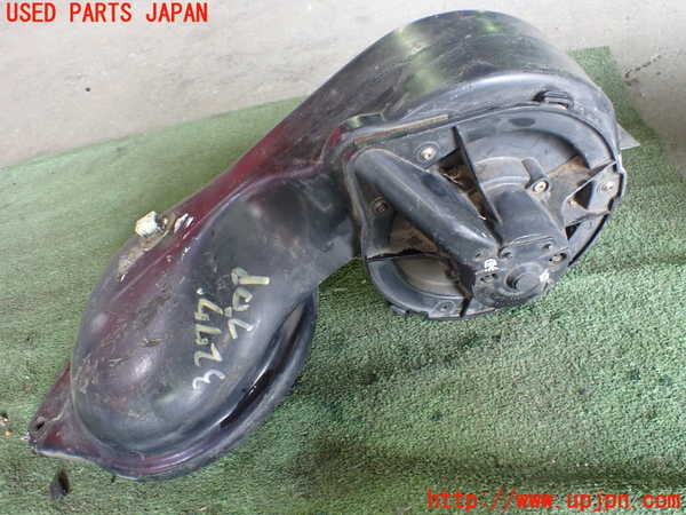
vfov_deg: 46.8
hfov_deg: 60.0
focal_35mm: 30
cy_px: 258
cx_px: 343
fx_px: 595
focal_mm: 5.4
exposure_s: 1/60
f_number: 2.3
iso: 800
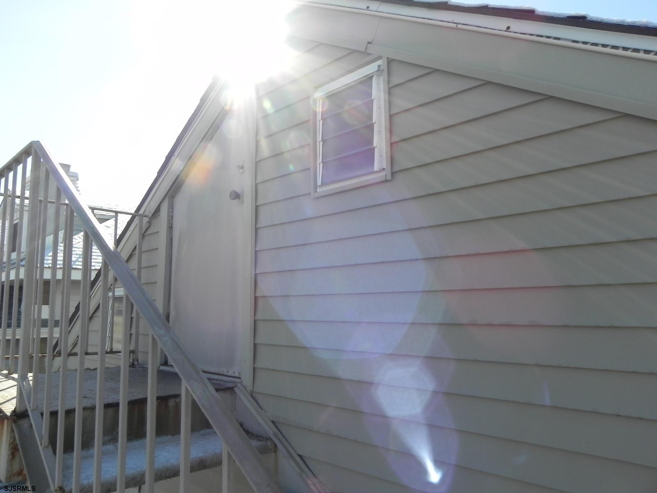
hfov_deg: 67.3
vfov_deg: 53.1
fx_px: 493
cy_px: 246
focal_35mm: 26
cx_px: 328
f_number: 6.3
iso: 160
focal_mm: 4.6
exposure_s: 1/308
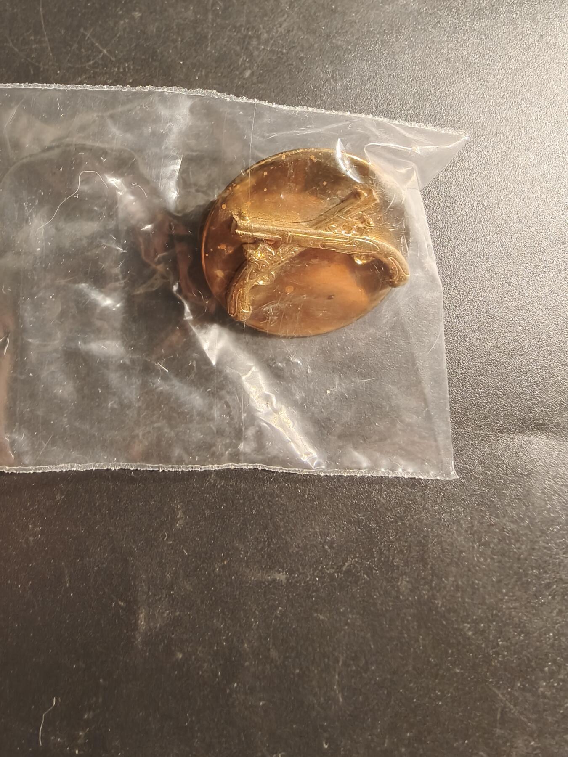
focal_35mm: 23
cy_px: 378
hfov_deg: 58.9
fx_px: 503
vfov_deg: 73.9
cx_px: 284
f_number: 2
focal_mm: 2.32
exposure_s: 1/50
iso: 250
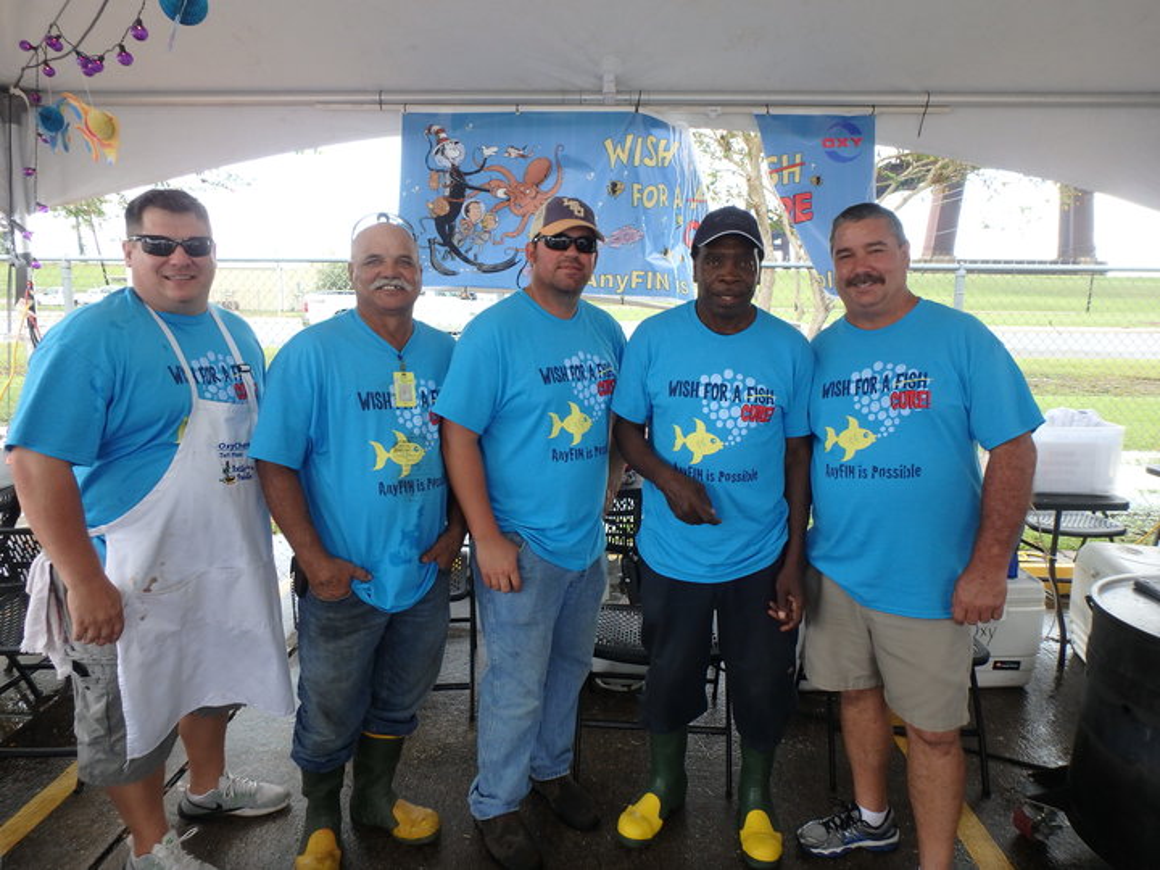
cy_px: 435
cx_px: 580
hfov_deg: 79.0
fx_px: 704
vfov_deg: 63.4
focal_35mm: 21
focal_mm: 3.7
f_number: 3.5
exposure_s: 1/125
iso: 125
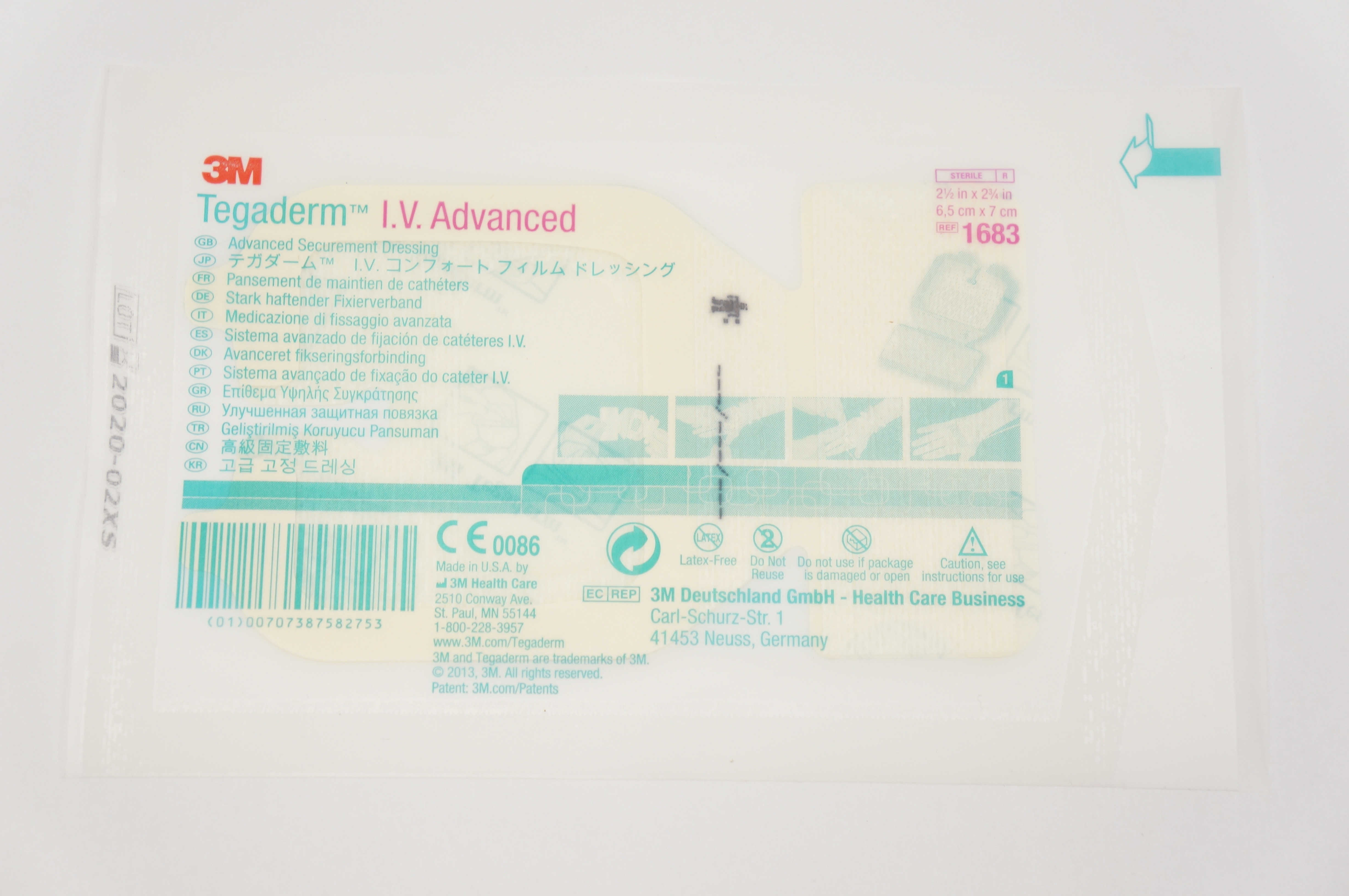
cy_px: 448
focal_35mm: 56
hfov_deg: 36.0
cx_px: 674
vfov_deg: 24.3
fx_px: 2077
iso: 400
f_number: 5.6
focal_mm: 37
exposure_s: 1/100
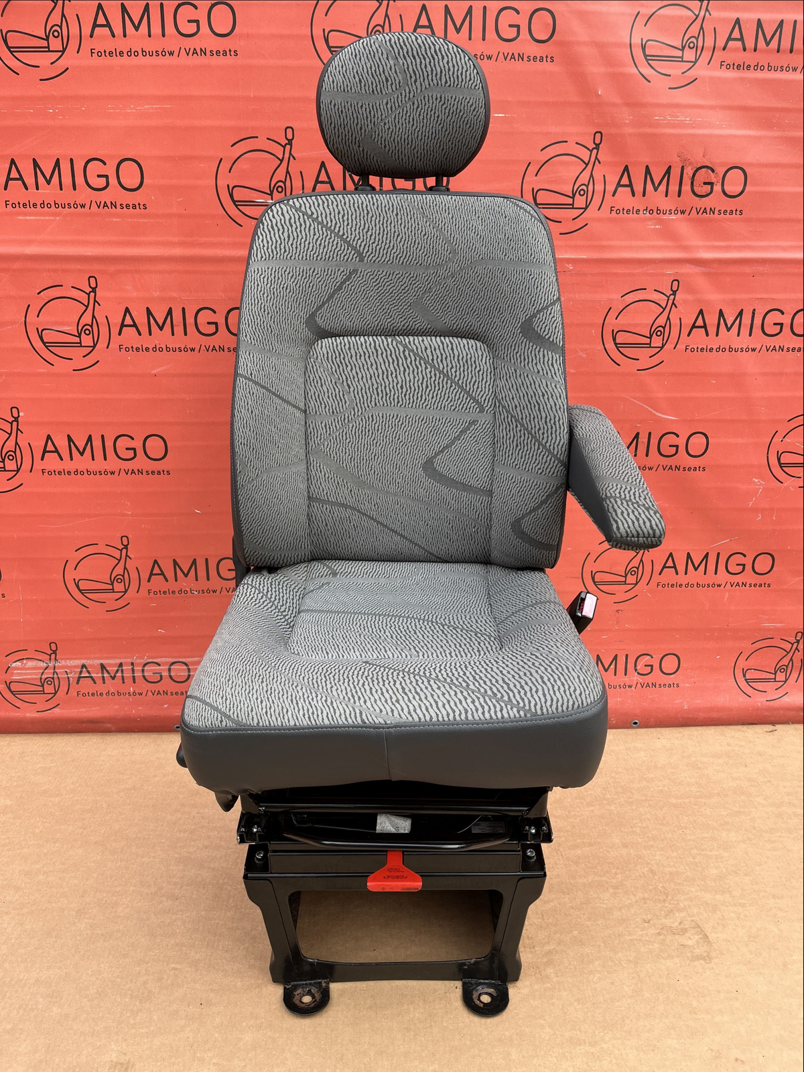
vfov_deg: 67.3
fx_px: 805
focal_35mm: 26
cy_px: 536
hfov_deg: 53.1
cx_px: 402
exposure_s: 1/122
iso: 40
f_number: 1.6
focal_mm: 5.1
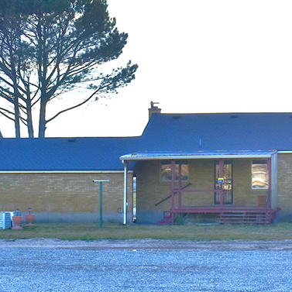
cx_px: 272
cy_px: 134
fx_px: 993
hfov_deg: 16.5
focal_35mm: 104
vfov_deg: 16.7
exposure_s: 1/500
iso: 220
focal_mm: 30
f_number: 11
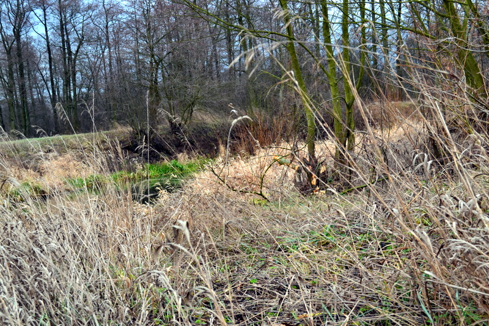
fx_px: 693
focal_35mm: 51
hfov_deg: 38.9
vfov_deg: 26.5
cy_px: 163
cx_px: 244
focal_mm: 34
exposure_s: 1/60
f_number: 8
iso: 400
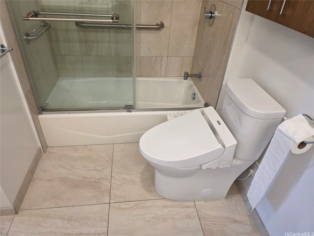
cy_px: 118
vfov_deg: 58.9
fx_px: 209
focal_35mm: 23
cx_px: 157
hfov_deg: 73.9
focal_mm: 6.3
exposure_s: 1/120
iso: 125
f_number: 1.7
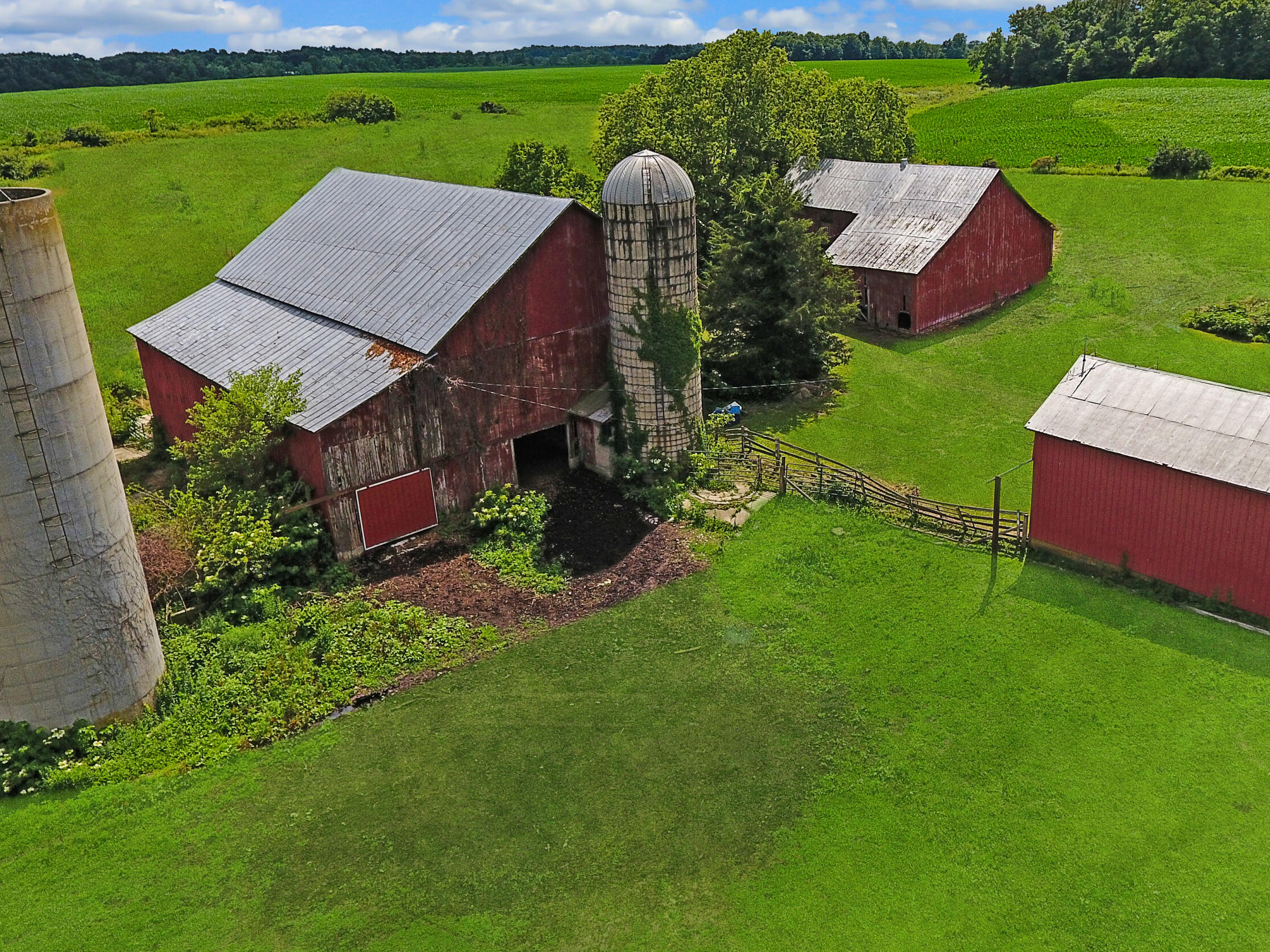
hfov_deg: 64.7
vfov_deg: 51.2
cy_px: 416
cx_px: 760
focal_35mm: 27
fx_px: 991
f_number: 2.8
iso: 100
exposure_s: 1/1287
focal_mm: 3.61
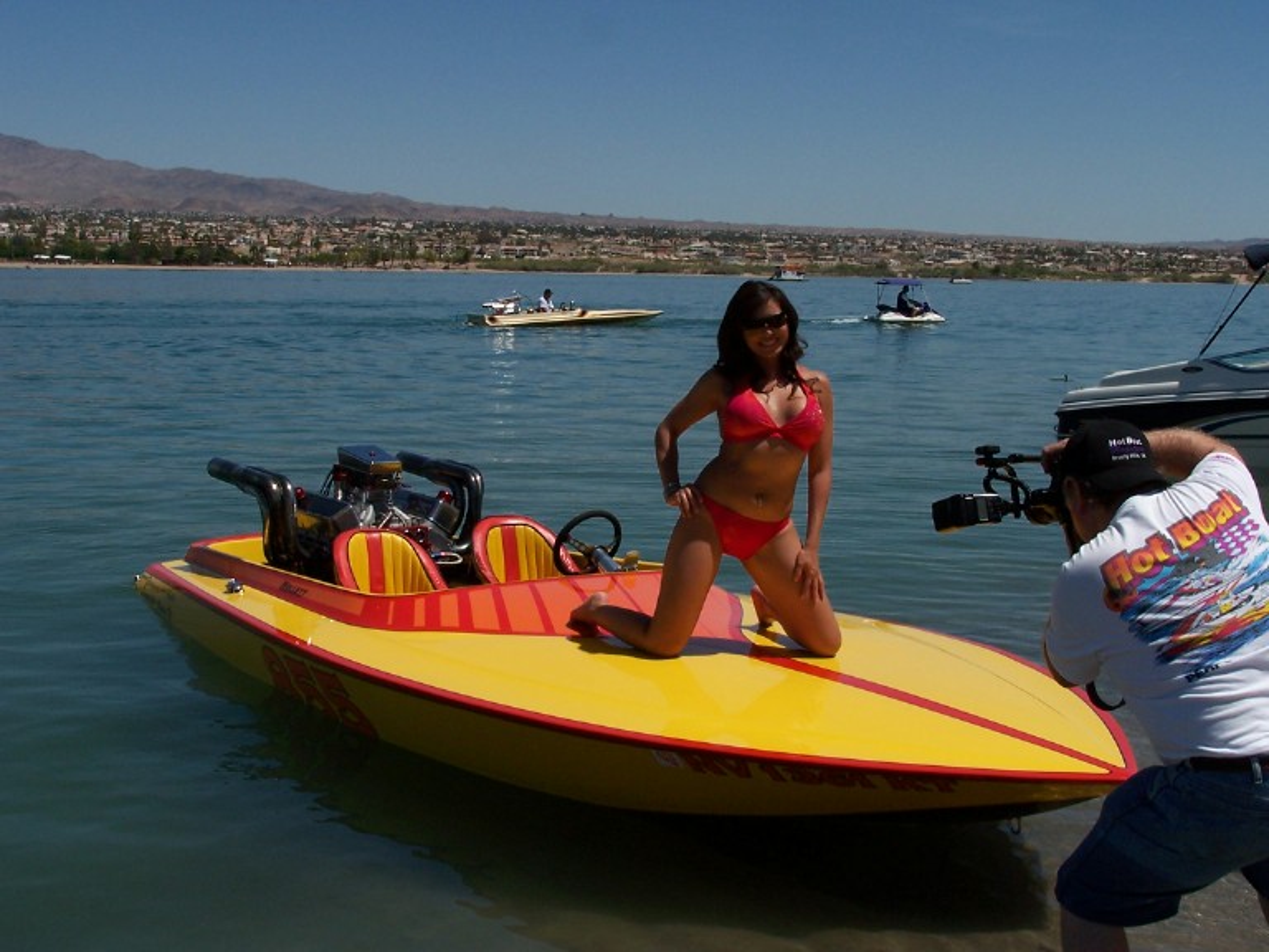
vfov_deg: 28.6
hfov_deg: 37.5
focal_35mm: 51
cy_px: 476
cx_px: 634
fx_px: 1870
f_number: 5.6
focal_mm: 8.5
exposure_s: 1/1000
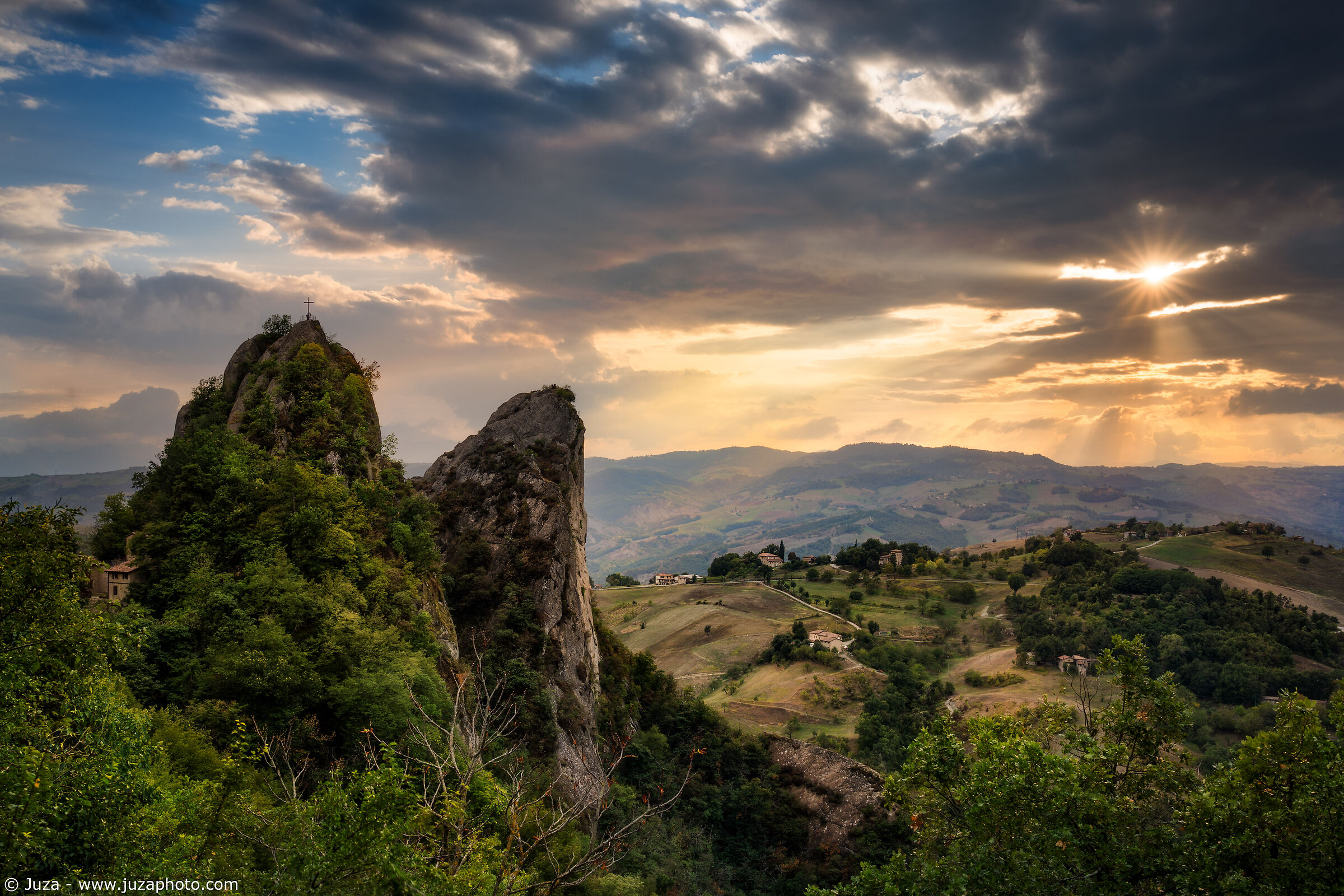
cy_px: 448
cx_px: 672
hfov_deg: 57.2
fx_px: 1232
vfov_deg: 40.0
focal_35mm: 33
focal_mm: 33
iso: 100
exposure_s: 1/250
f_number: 11
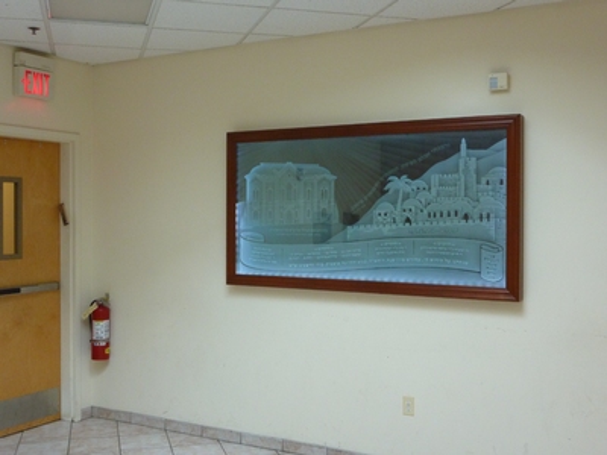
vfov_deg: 34.3
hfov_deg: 44.8
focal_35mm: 42
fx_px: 736
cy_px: 228
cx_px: 304
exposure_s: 1/30
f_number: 3.7
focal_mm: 6.9
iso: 320
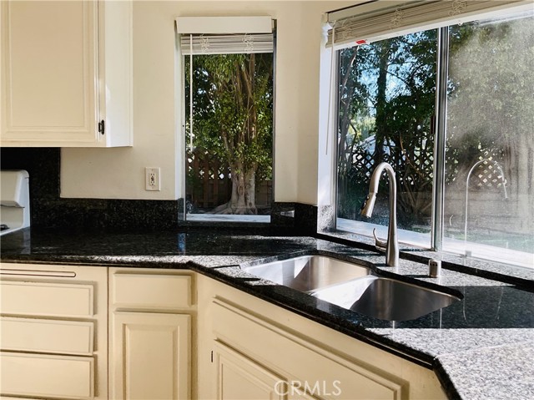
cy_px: 200
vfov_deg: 48.2
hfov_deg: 61.7
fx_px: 447
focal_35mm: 29
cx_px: 267
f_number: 1.8
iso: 16
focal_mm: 3
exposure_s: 1/127
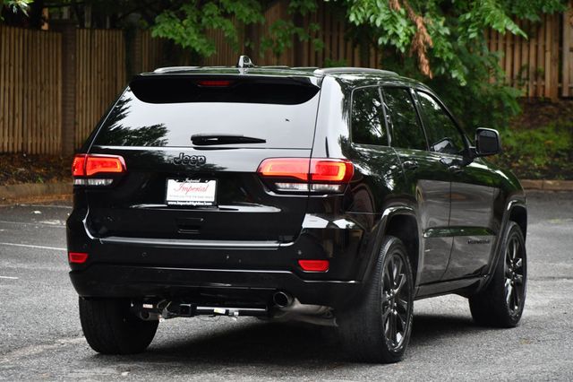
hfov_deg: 14.0
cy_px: 191
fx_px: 2338
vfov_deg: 9.3
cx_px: 286
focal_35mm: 147
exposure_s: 1/250
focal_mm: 98
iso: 500
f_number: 4.8
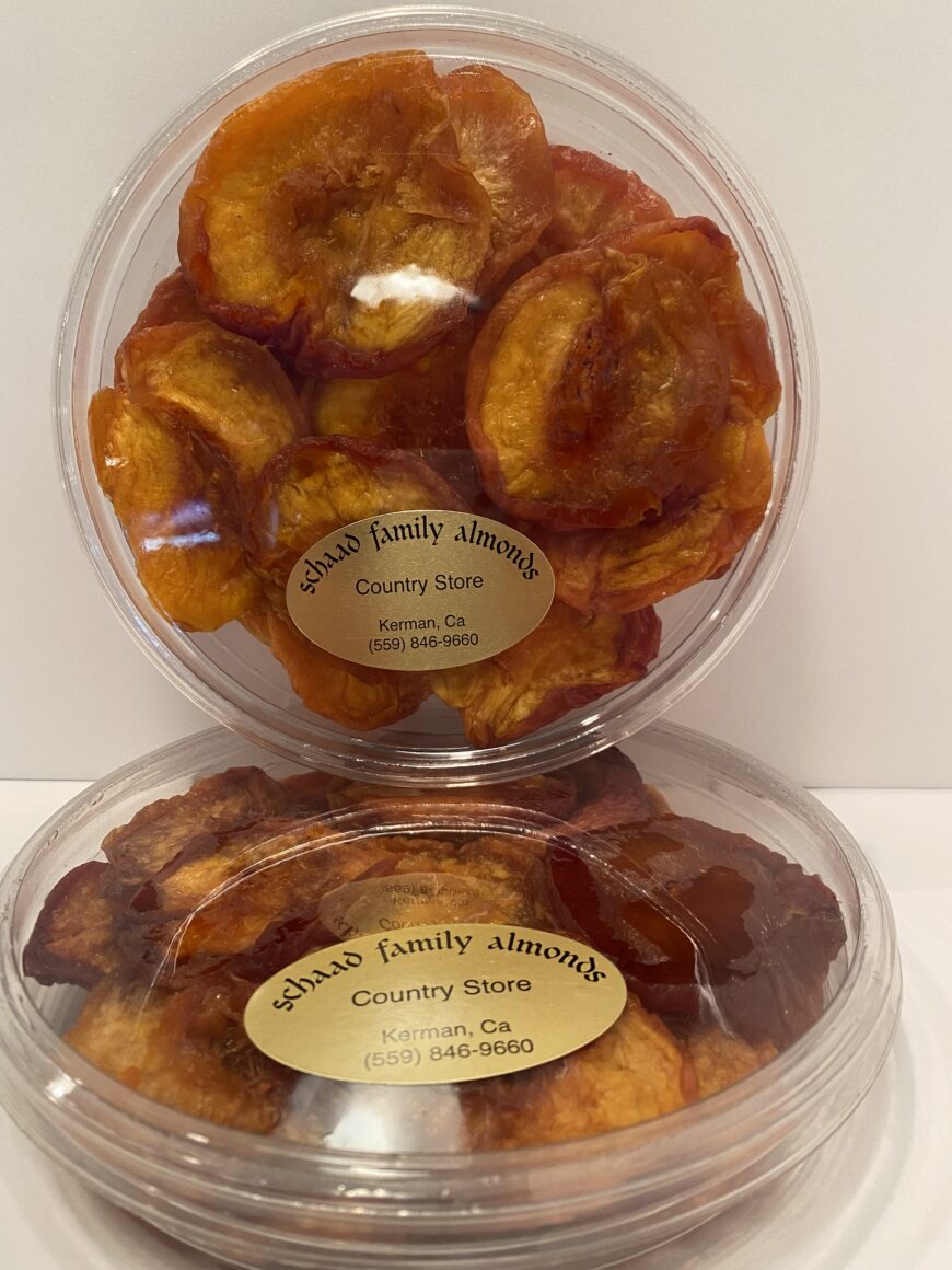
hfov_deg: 53.1
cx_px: 476
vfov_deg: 67.3
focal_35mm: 26
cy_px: 635
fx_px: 953
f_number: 1.8
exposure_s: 1/60
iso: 125
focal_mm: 4.25
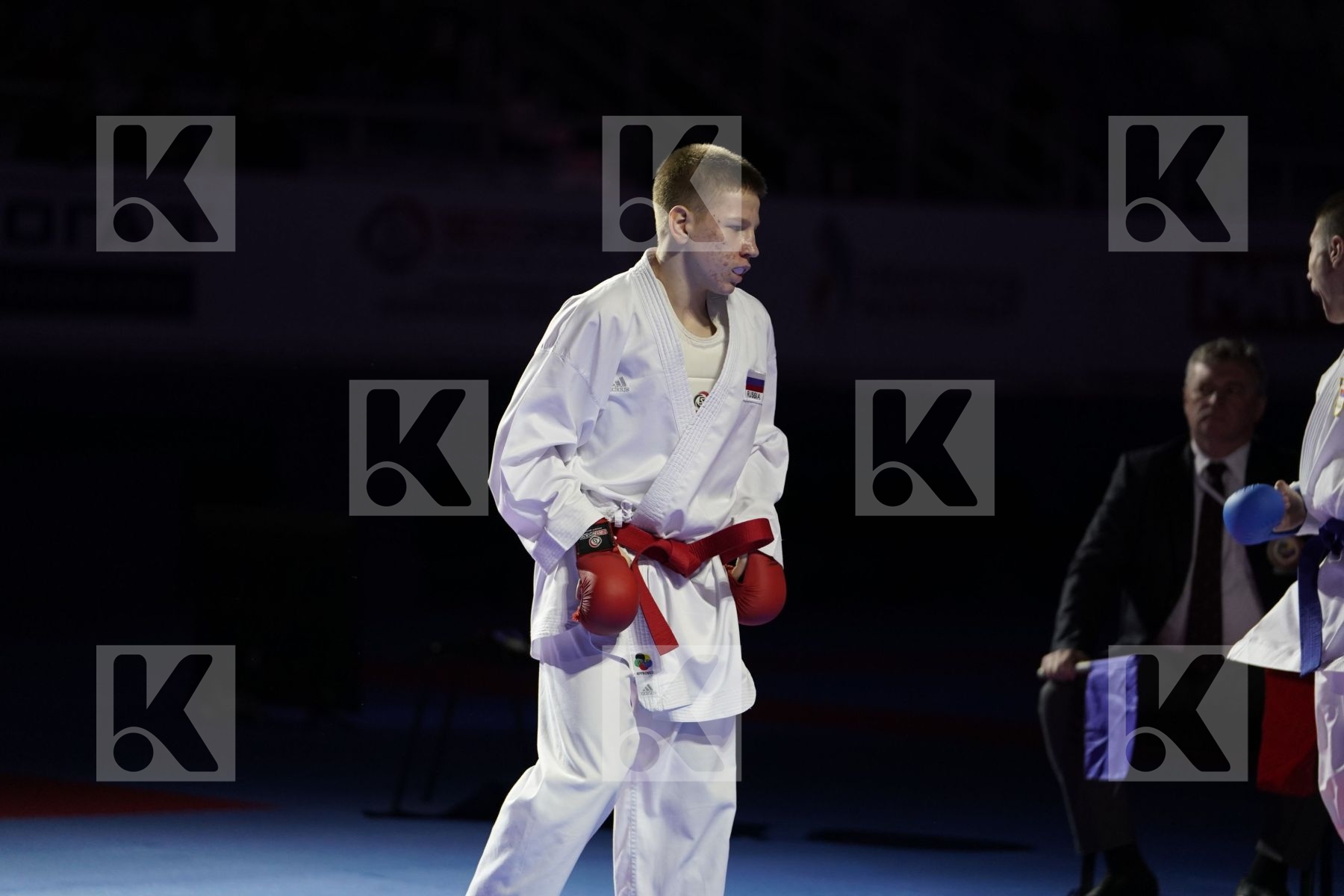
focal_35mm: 150
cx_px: 672
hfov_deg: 13.7
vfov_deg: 9.1
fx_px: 5600
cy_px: 448
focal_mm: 150
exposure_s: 1/1000
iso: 1600
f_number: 2.8
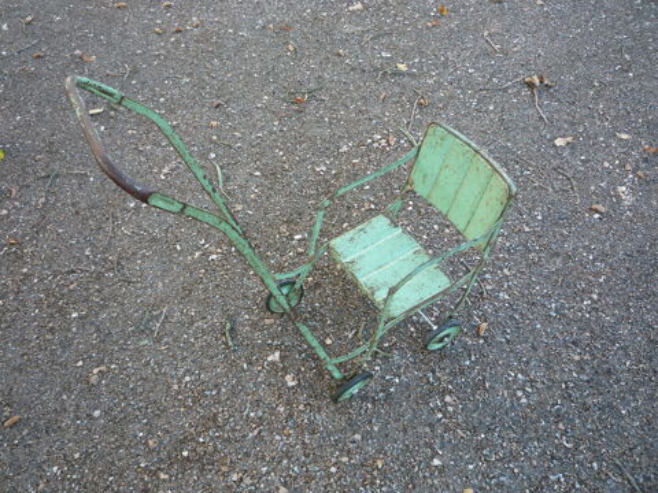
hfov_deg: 60.0
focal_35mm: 30
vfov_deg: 46.8
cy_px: 246
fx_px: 570
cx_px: 329
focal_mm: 5.2
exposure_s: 1/30
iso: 100
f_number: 3.3
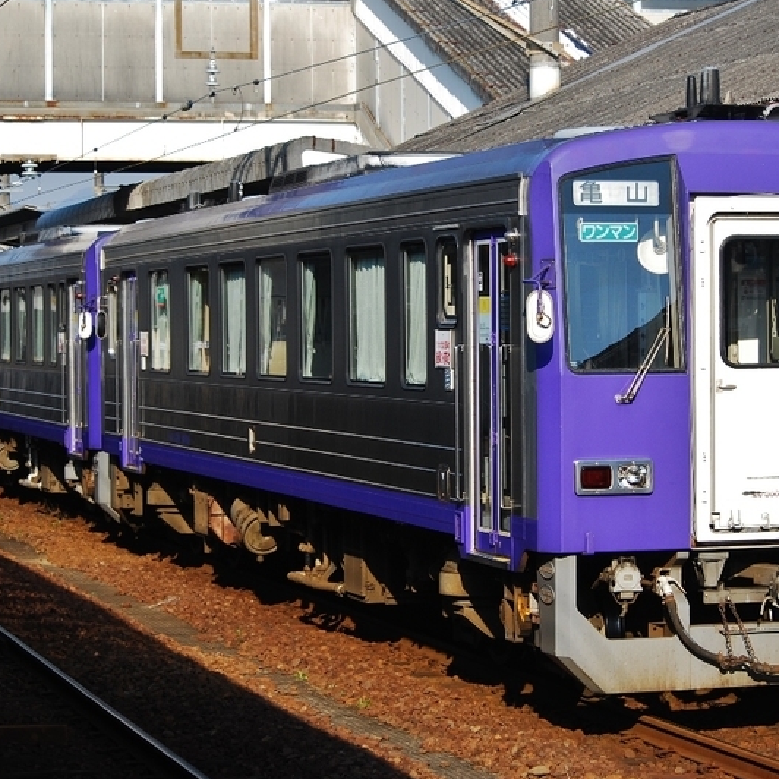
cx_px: 464
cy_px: 389
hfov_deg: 16.5
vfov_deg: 16.5
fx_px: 2690
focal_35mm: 106
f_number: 4.5
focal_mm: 55
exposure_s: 1/800
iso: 200
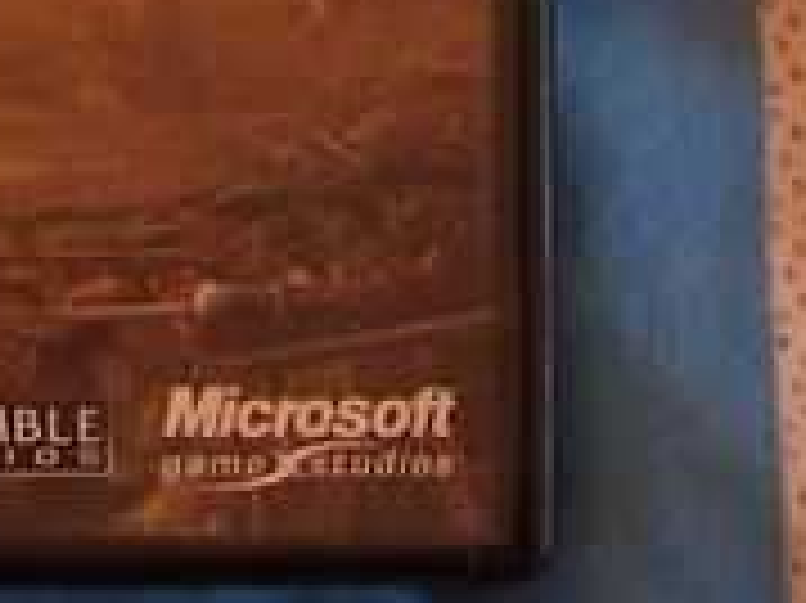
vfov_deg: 6.7
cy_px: -720
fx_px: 4933
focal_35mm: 212
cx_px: -270
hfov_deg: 9.2
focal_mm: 6.3
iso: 140
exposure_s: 1/30
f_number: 2.8
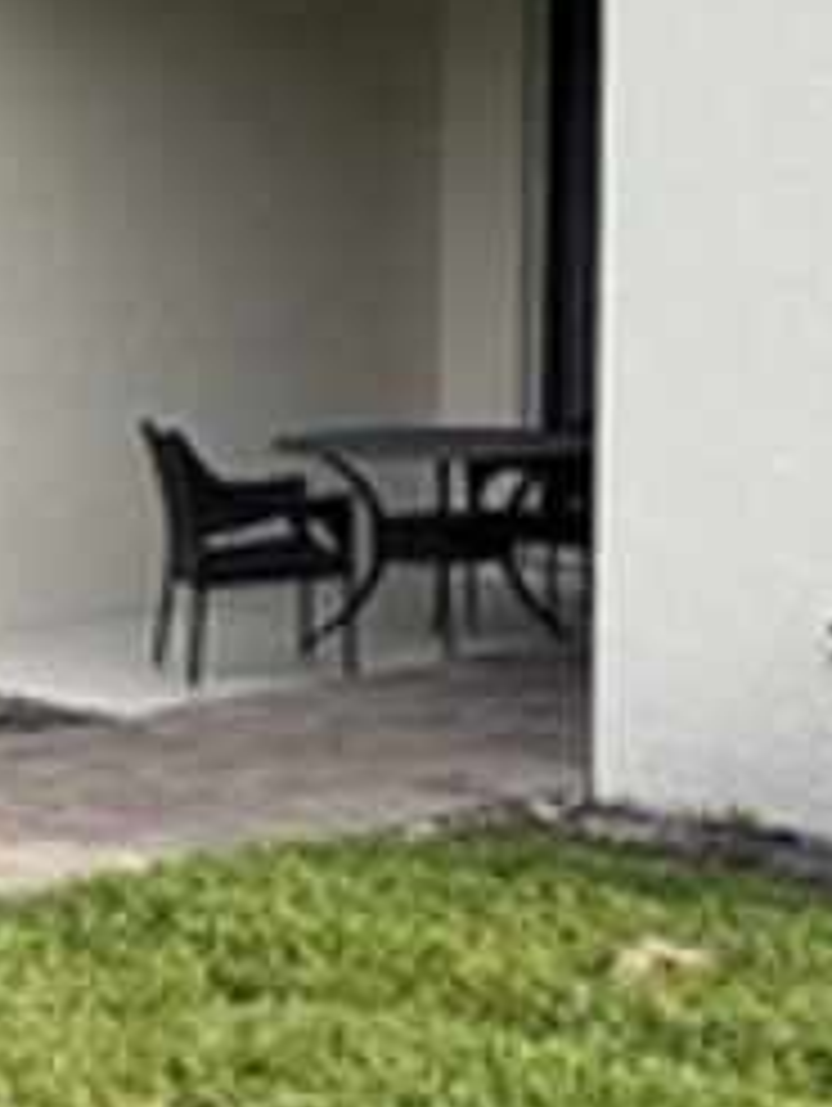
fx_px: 3103
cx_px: 522
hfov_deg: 15.3
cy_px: 324
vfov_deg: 20.1
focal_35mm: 97
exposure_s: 1/970
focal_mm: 2.22
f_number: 2.2
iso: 50
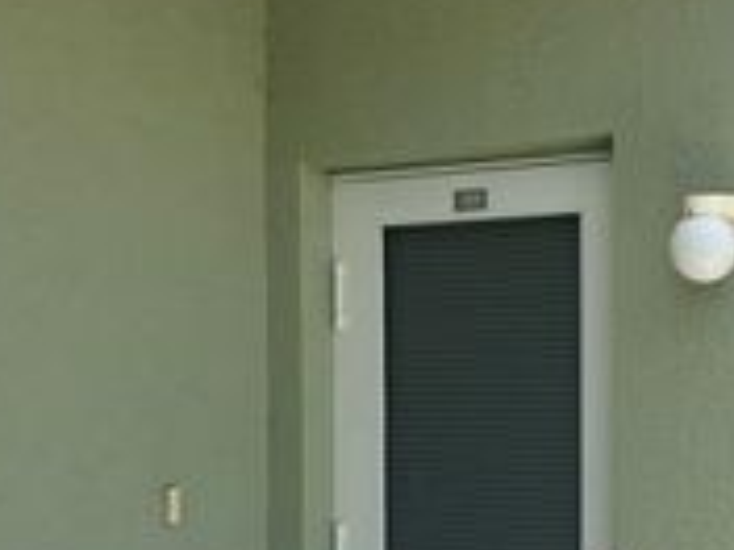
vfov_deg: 21.5
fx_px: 1442
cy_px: 390
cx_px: 717
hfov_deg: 27.1
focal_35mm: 68
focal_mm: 6.86
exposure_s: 1/3472
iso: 80
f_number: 1.78
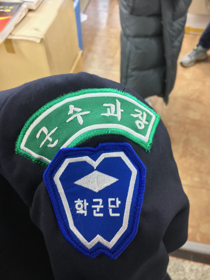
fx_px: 235
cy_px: 140
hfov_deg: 48.2
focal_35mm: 29
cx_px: 105
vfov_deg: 61.7
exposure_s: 1/30
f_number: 2.2
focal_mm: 4.15
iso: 125
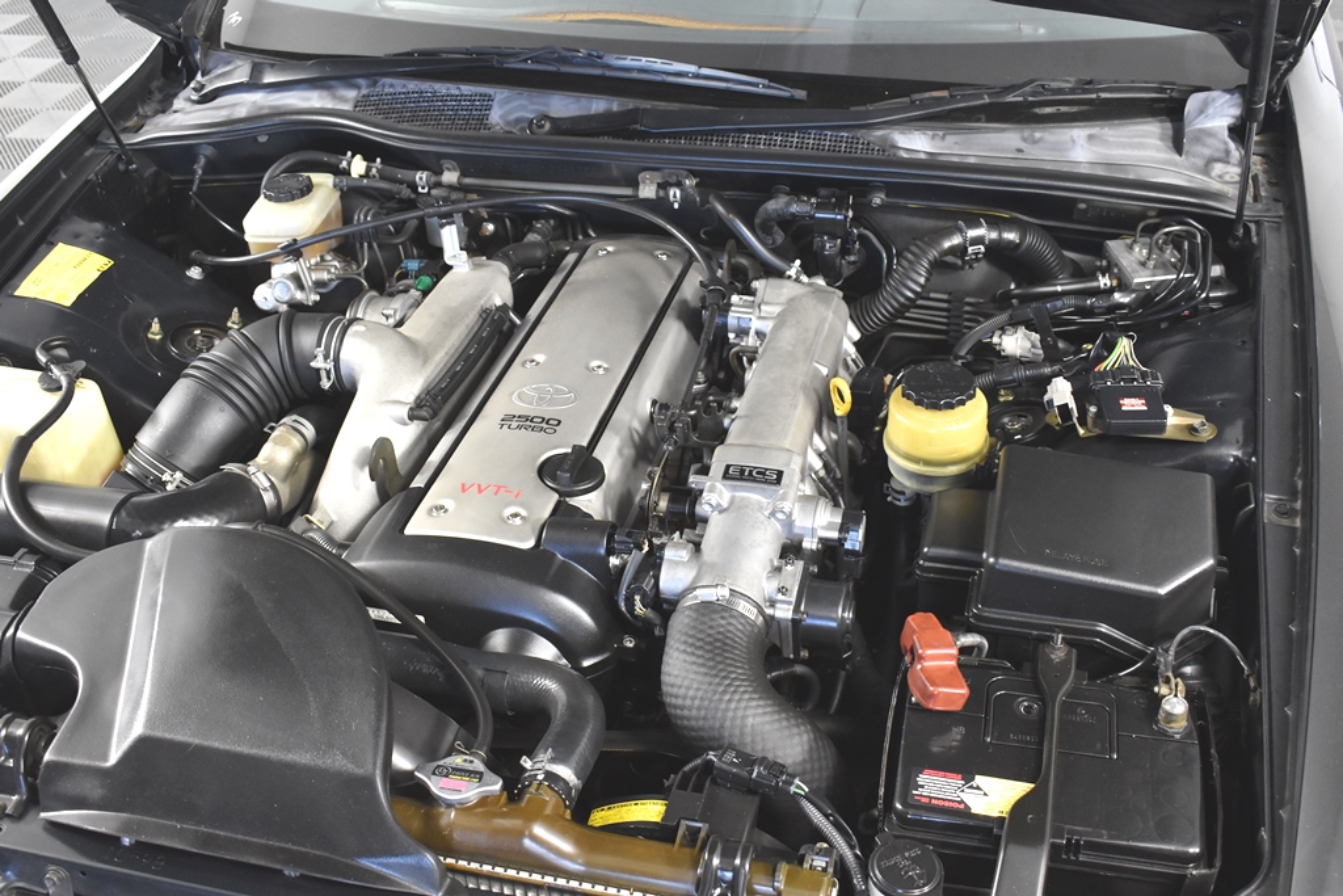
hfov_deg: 51.3
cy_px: 448
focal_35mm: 38
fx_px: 1399
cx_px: 672
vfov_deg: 35.5
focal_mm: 25
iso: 1600
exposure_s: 1/125
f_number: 5.6
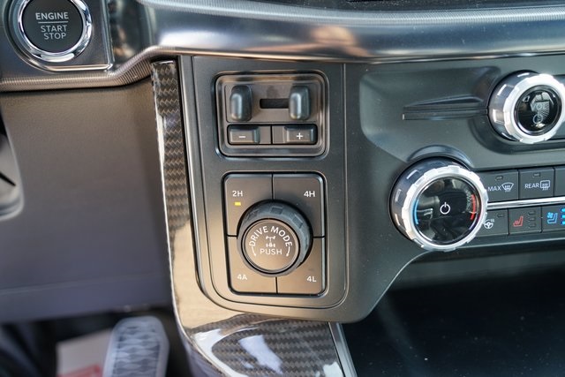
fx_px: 581
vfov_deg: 36.0
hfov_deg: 51.9
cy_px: 188
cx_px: 282
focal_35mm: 37
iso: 250
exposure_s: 1/60
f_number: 4
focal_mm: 37
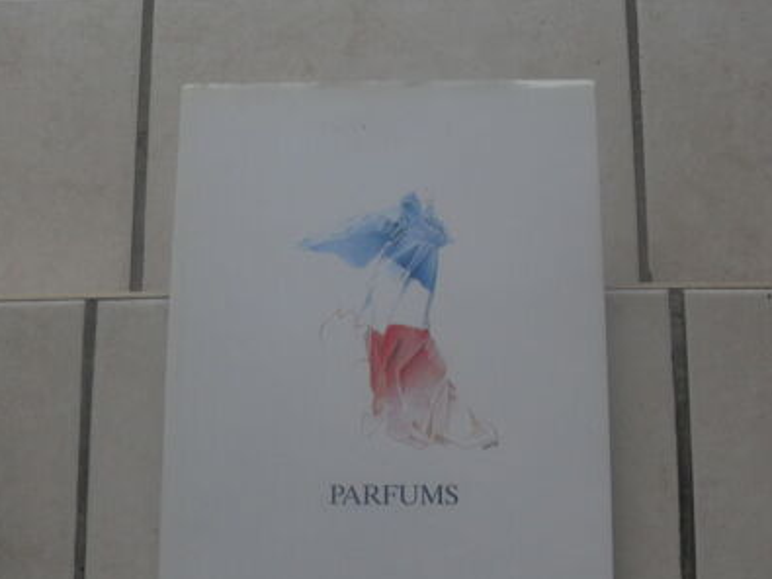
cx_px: 459
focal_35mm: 45
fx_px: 1003
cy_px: 333
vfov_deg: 32.1
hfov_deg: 41.9
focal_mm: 6.3
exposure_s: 1/90
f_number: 2.8
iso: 100
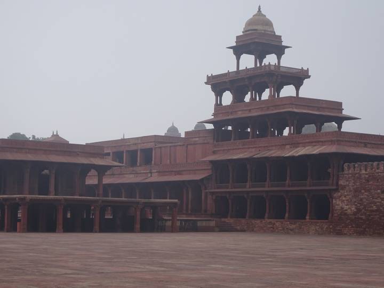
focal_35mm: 83
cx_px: 192
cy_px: 144
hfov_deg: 23.6
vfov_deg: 17.8
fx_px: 921
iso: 80
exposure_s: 1/200
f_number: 5
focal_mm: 14.12
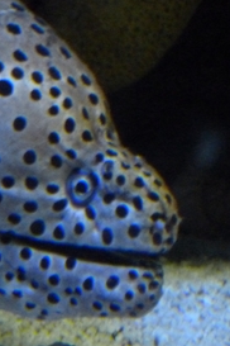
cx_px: 39
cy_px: 186
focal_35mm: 200
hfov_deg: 6.9
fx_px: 1917
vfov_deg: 10.3
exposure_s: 1/6
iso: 800
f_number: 3.5
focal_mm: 18.2
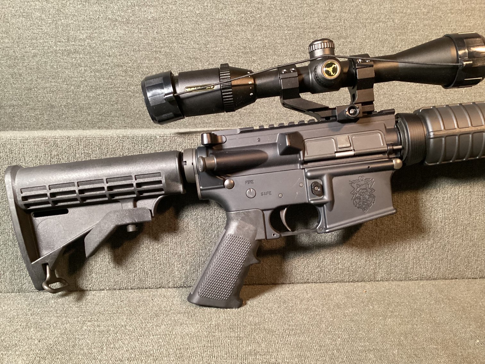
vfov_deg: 45.4
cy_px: 182
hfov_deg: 58.3
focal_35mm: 31
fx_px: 434
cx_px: 242
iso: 400
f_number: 2.4
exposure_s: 1/33
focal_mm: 3.3
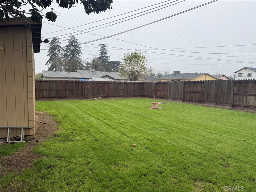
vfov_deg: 56.8
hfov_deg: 71.6
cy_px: 96
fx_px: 177
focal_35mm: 24
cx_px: 128
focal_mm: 6.76
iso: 80
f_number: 1.78
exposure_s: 1/955
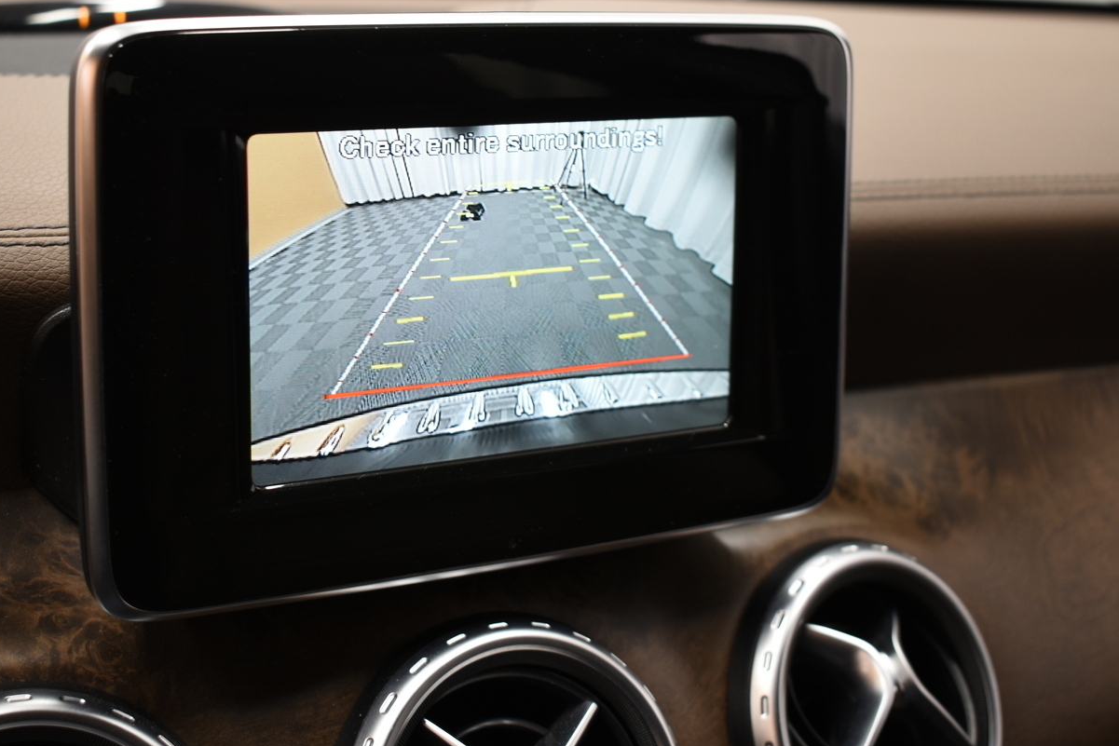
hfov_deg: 34.0
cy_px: 261
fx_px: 1824
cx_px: 444
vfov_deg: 23.0
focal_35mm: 59
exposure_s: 1/8
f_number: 4.2
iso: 200
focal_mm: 29
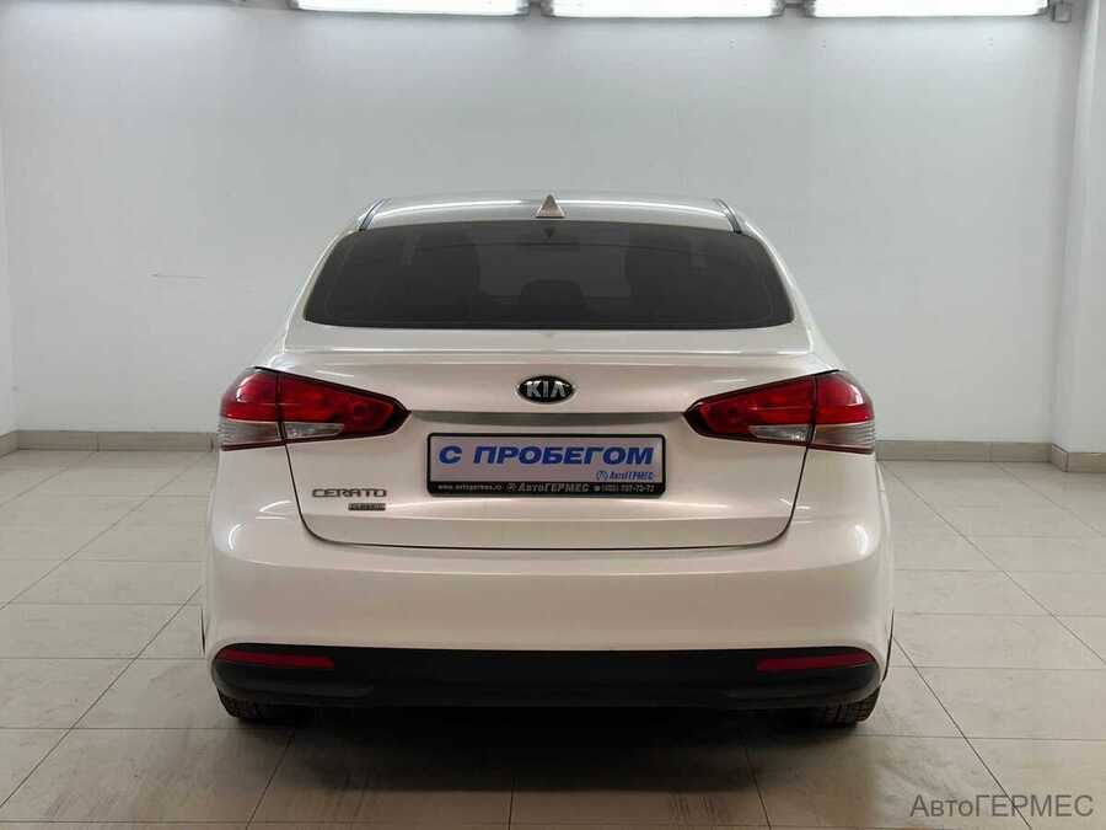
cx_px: 553
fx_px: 1534
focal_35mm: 48
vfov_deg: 30.3
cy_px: 415
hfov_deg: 39.7
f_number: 1.78
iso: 50
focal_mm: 6.86
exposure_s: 1/100
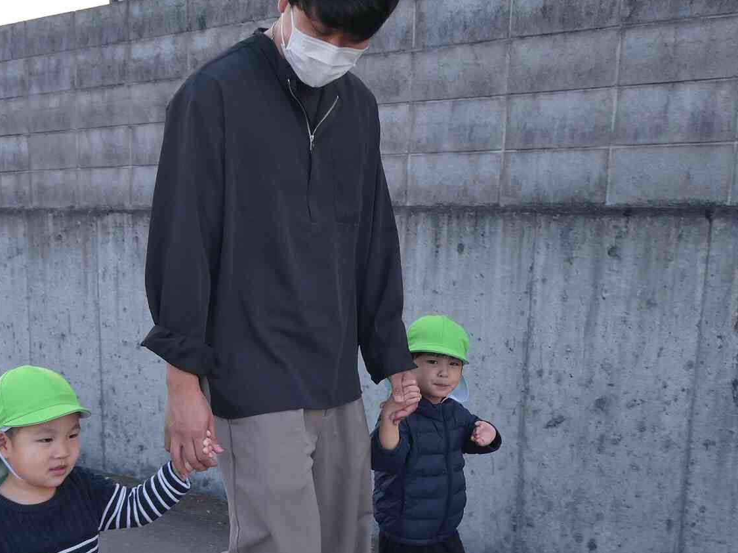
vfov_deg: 33.9
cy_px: 386
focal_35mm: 42
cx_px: 275
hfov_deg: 44.4
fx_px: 895
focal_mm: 4.3
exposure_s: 1/200
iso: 80
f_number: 3.3
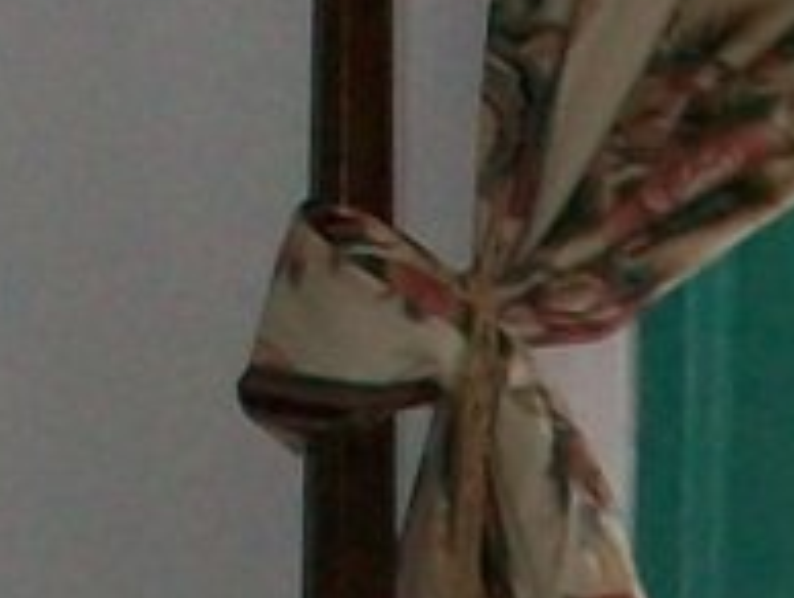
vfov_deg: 5.5
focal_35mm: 265
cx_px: 1111
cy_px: 1325
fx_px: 6086
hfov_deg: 7.4
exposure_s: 1/60
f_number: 2.8
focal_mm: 5.7
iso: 120
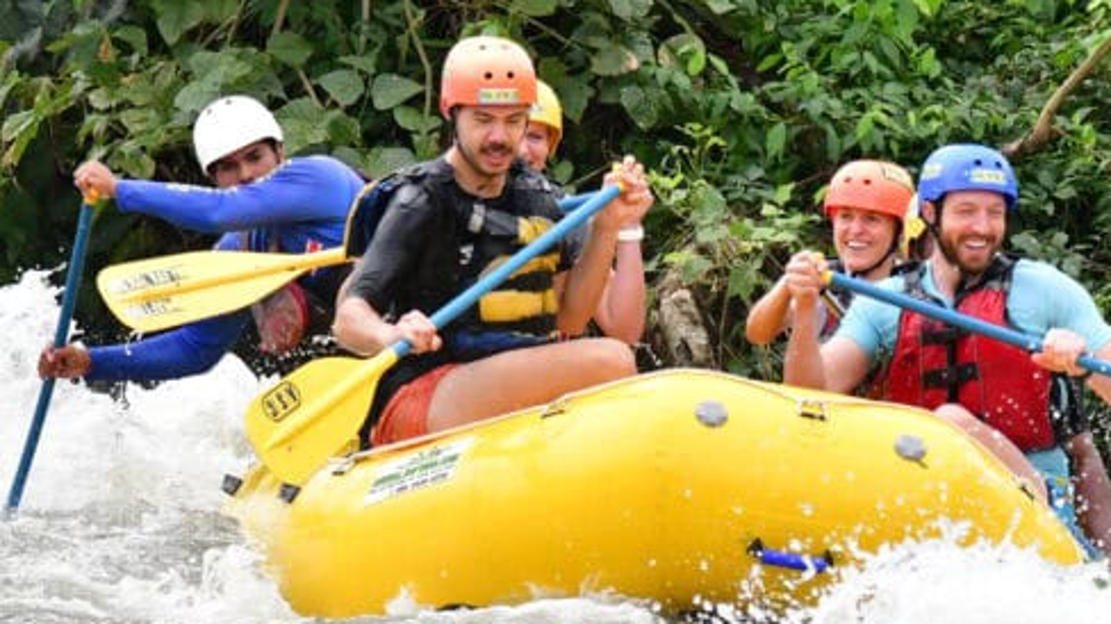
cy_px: 265
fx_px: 11661
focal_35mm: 396
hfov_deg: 5.4
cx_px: 947
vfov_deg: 3.1
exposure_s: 1/2000
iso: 1600
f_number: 6.3
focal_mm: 120
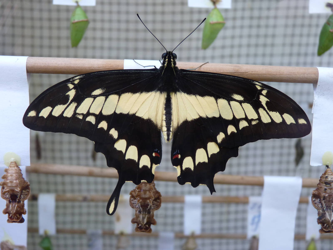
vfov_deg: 33.6
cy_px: 125
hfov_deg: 43.9
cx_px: 166
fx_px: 414
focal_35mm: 43
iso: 160
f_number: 3
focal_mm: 7.6
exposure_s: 1/30
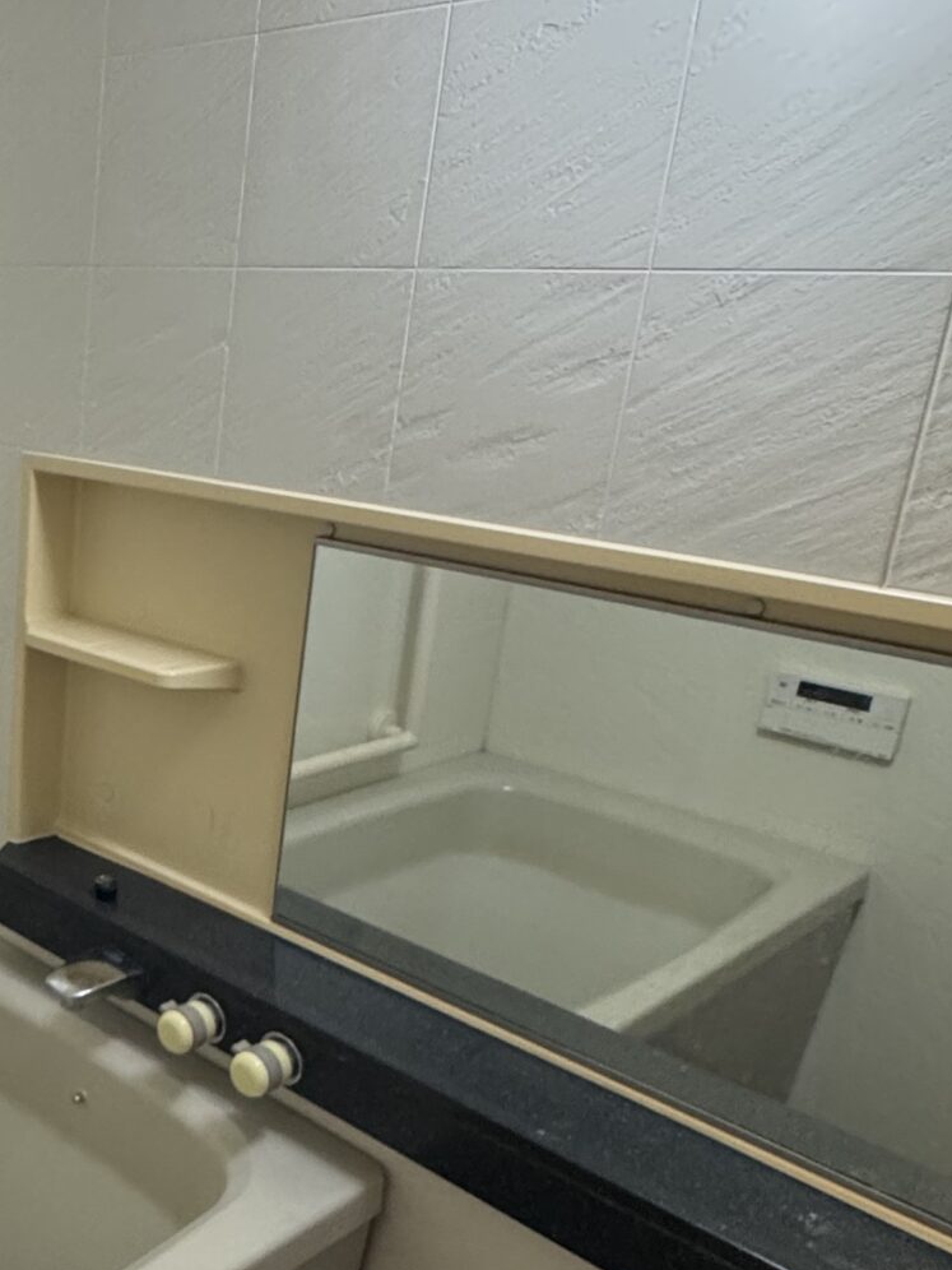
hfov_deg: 36.1
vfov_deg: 51.1
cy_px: 754
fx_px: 1320
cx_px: 20
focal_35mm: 36
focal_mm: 2.22
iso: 320
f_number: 2.2
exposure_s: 1/50
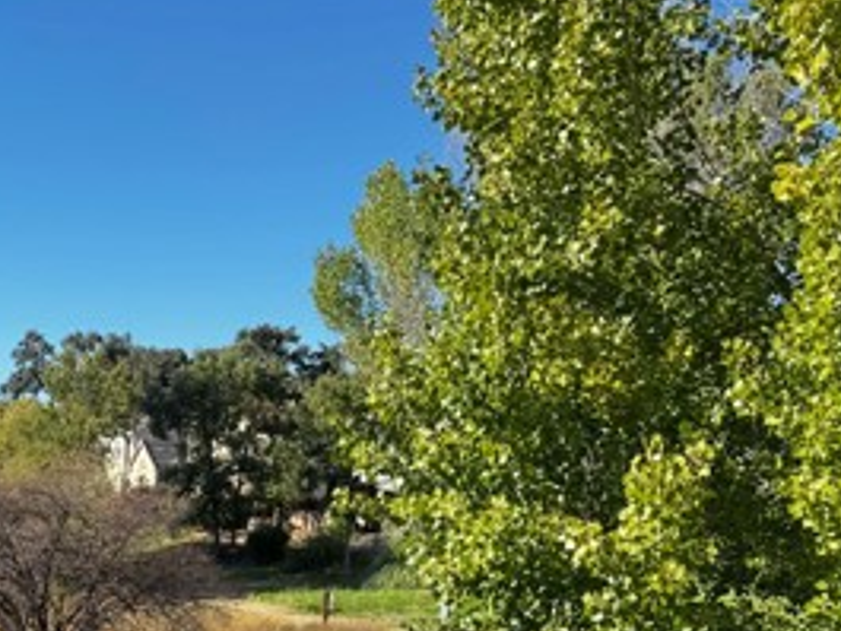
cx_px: -89
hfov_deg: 29.8
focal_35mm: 58
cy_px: 666
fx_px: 1410
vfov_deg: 23.9
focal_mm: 6.76
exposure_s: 1/1456
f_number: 1.78
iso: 80
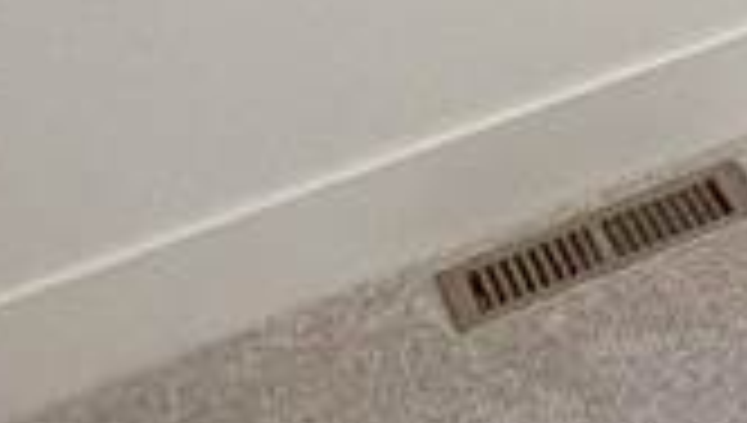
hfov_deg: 12.9
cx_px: 1953
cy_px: -729
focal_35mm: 109
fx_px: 2162
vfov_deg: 9.4
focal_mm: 1.57
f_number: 1.8
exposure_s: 1/60
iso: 200
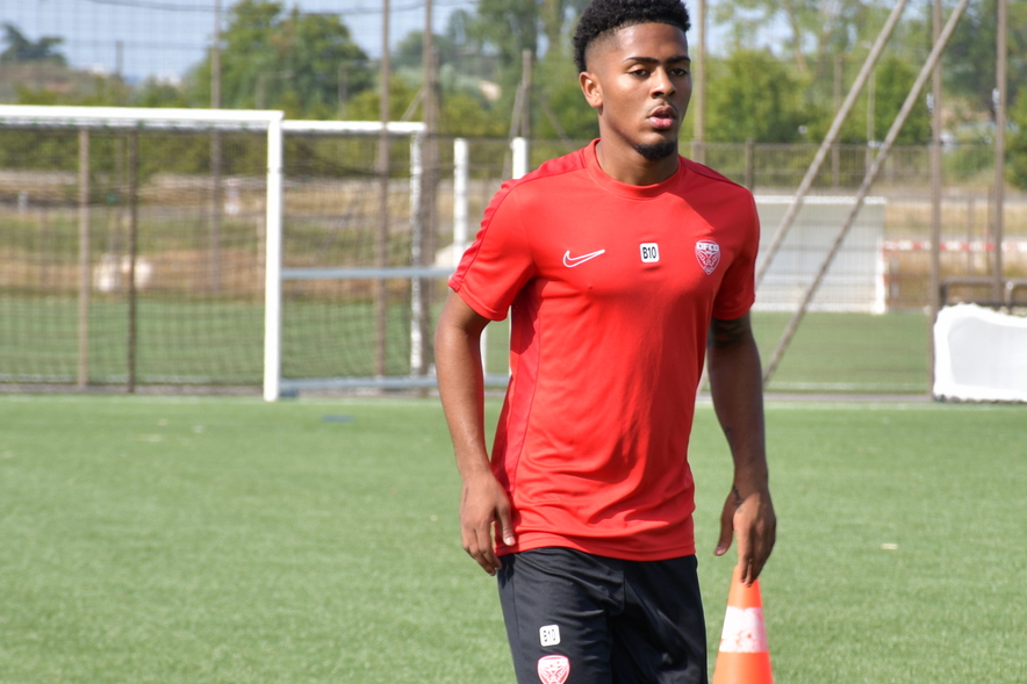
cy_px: 437
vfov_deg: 4.4
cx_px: 648
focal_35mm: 315
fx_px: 8984
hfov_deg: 6.5
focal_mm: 116
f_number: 7.1
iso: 100
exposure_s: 1/250
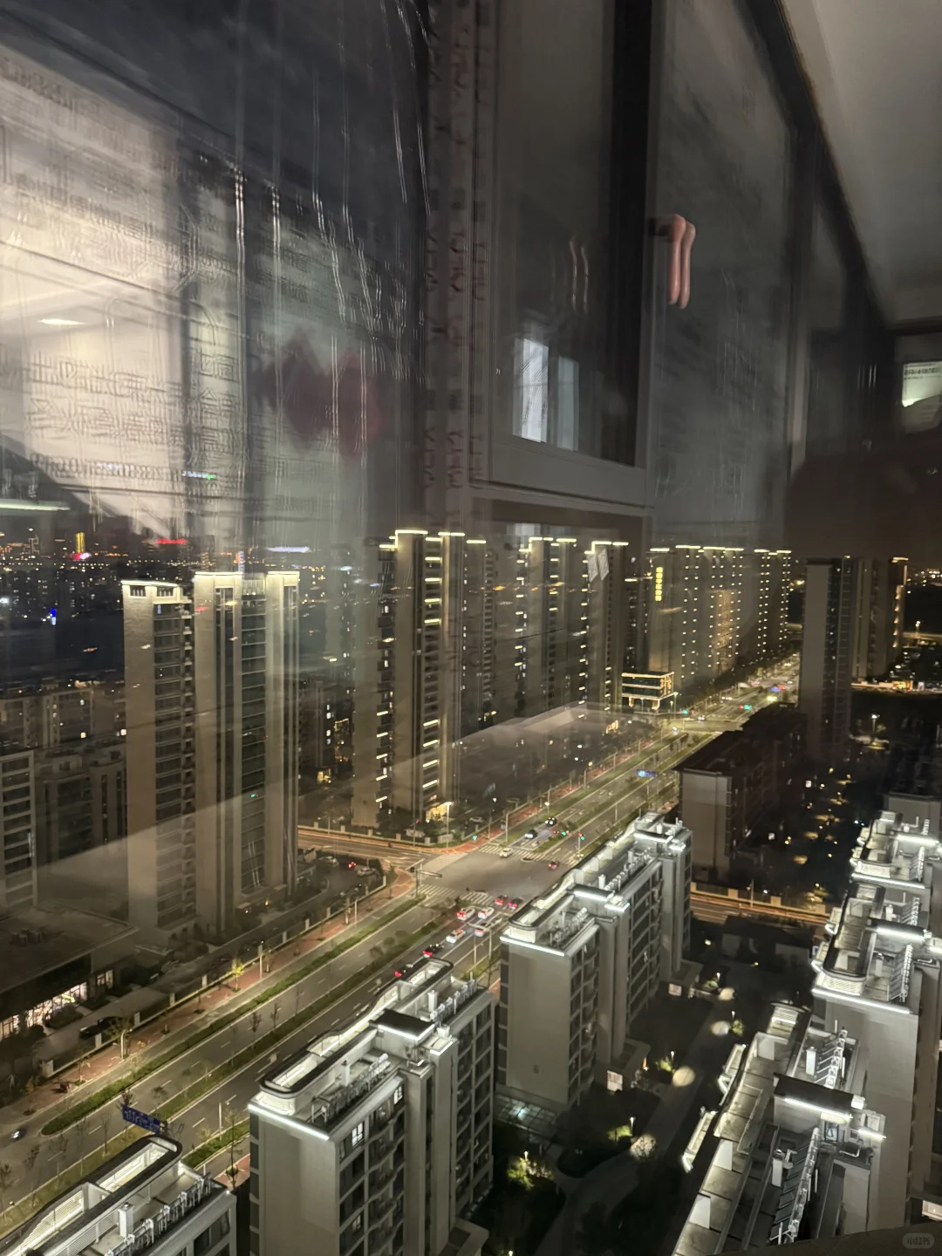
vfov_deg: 71.6
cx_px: 471
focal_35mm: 24
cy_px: 628
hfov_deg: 56.8
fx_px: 871
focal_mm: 6.76
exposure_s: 1/33
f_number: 1.78
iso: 800
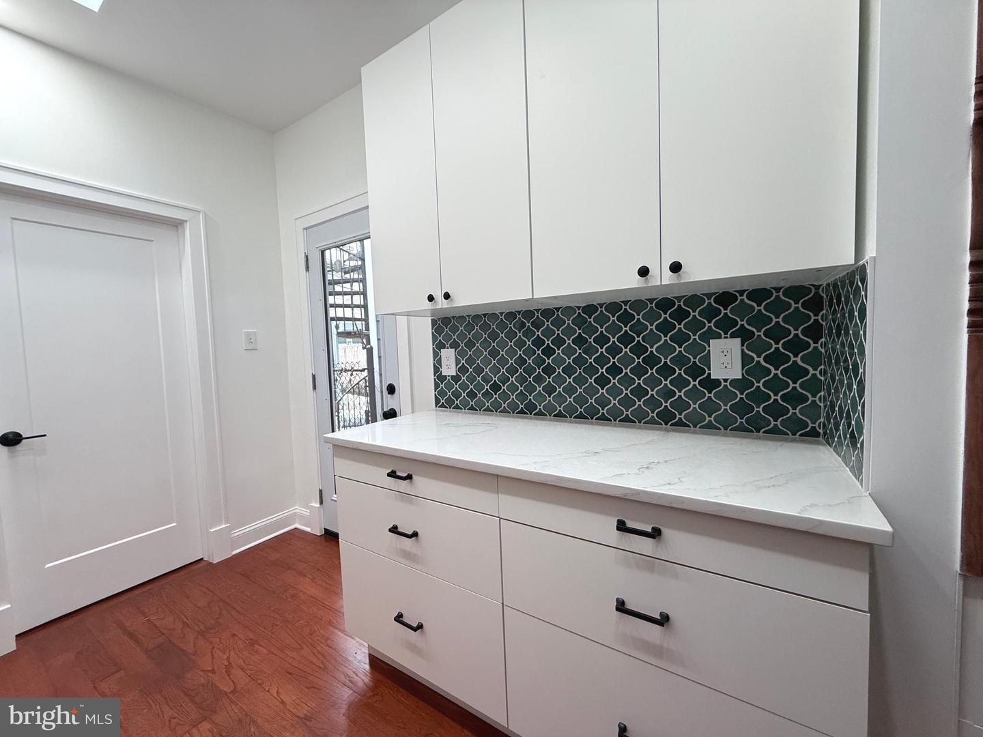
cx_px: 492
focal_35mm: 14
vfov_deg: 85.7
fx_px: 398
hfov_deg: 102.1
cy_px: 368
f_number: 2.2
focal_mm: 2.22
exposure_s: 1/120
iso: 160
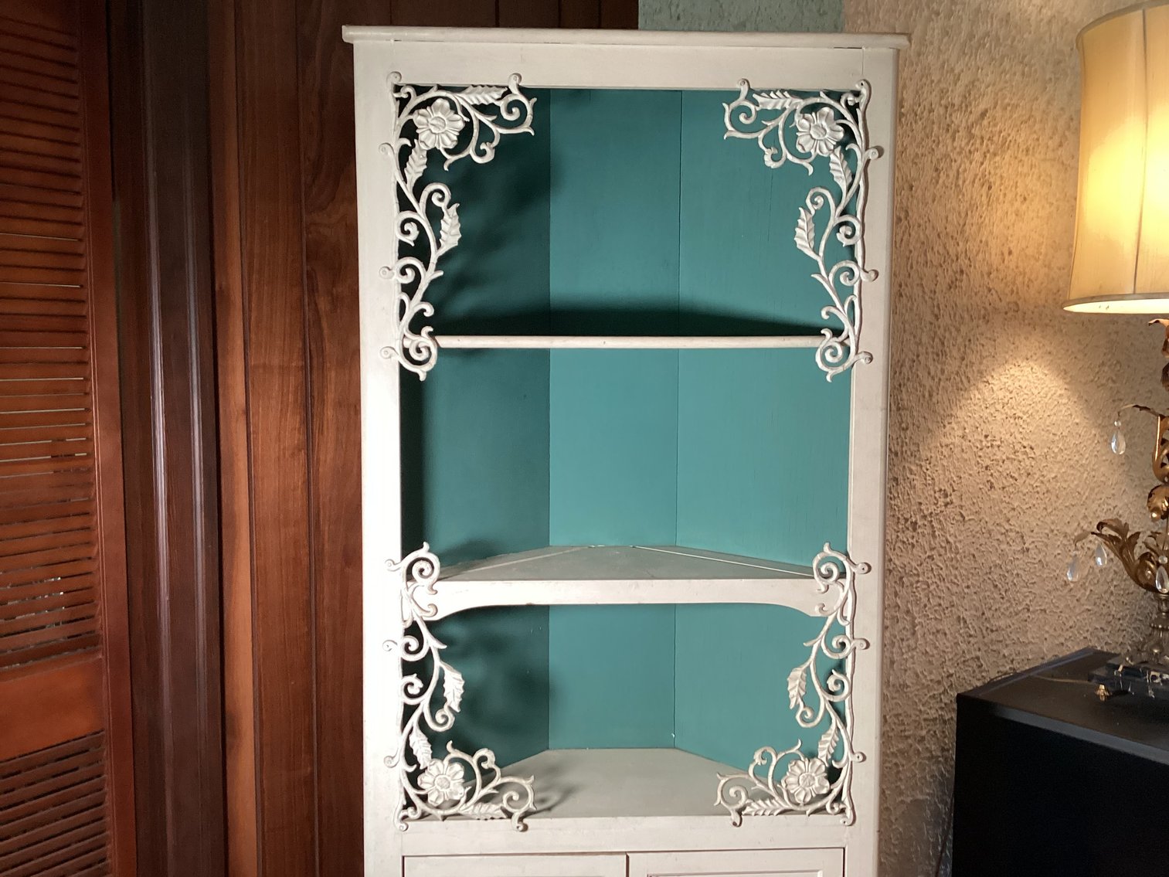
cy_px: 438
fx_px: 1047
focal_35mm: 31
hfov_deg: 58.3
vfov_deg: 45.4
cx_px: 584
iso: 250
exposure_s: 1/60
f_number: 2.4
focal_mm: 3.3
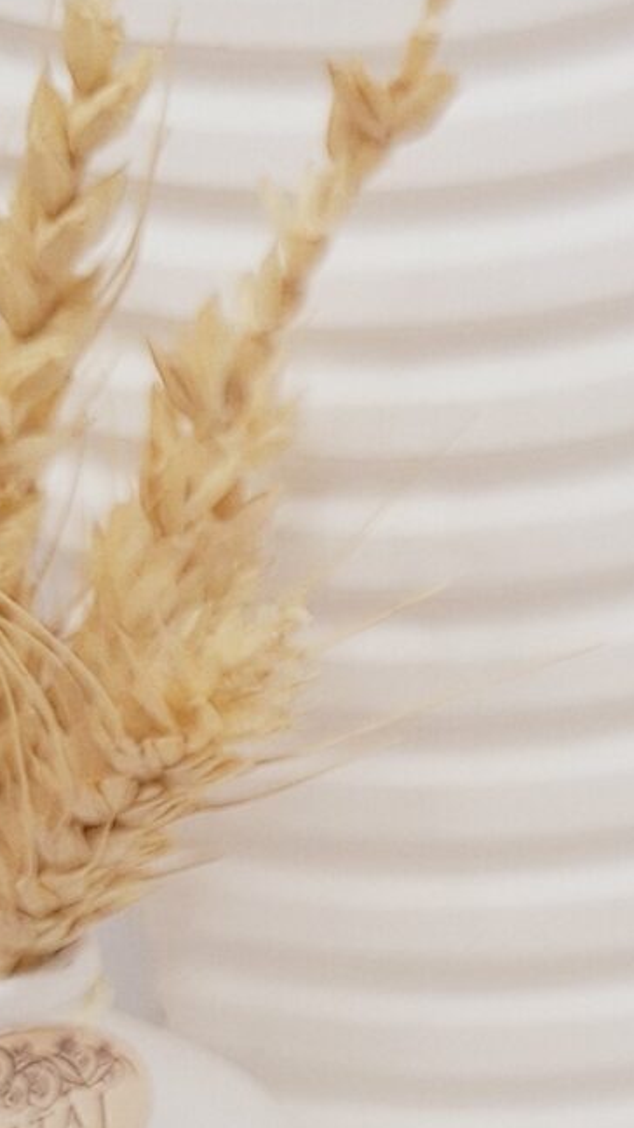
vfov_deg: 21.2
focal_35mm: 99
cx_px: 1505
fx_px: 2962
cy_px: 994
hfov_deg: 10.5
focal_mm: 5.54
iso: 40
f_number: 1.8
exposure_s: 1/435
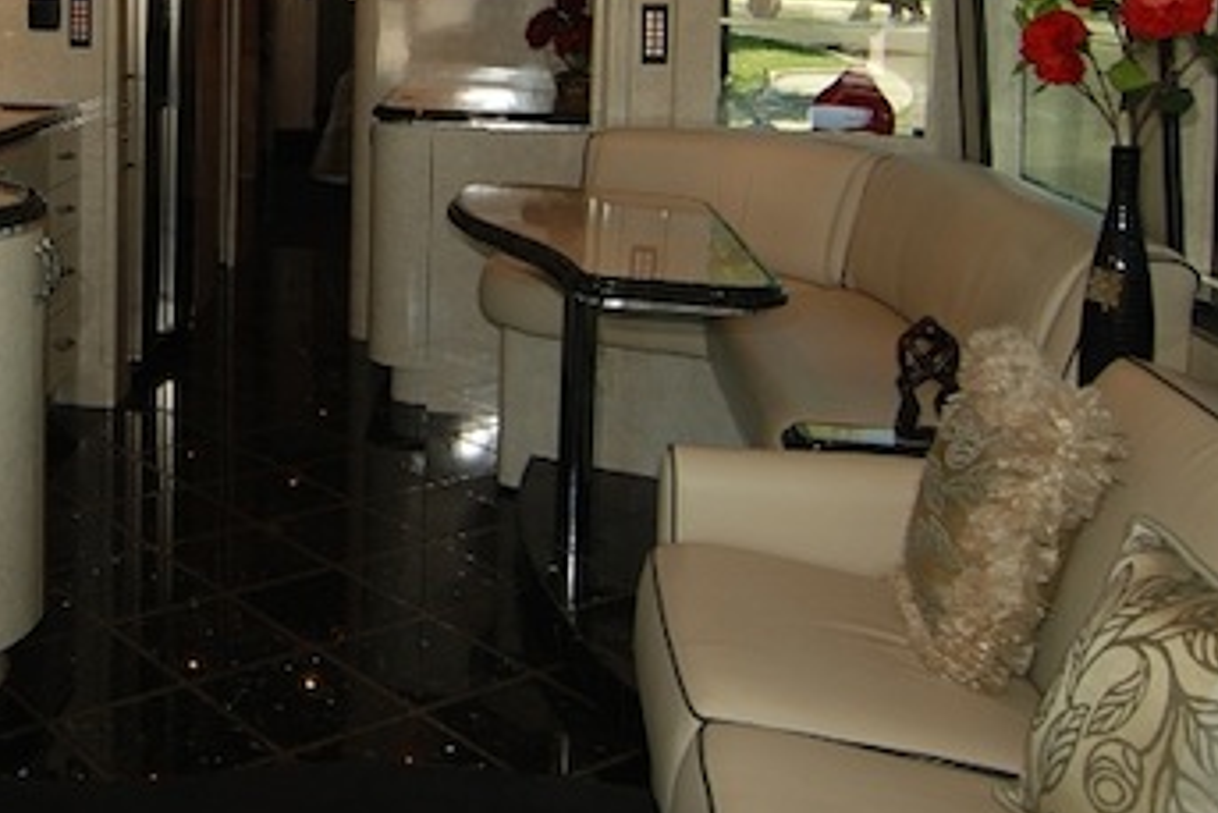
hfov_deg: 42.6
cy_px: 44
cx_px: 128
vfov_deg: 30.2
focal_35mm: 42
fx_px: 1422
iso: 100
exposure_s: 1/60
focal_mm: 12
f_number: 4
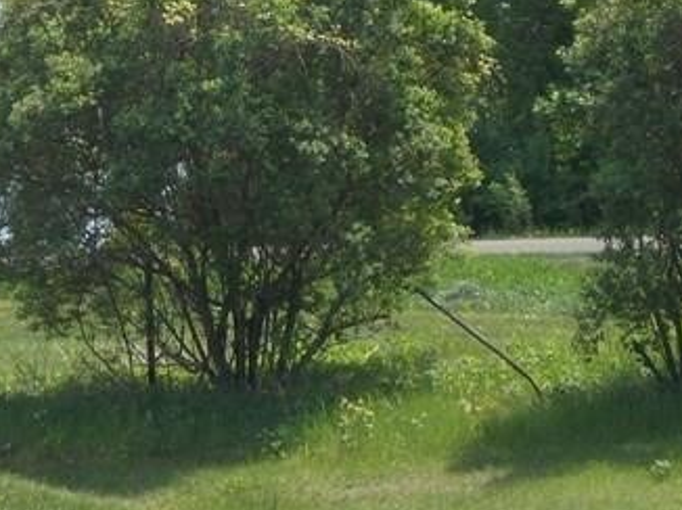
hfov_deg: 8.3
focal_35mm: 239
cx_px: 211
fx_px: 4705
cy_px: 59
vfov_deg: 6.2
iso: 80
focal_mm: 13.5
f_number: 5.8
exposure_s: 1/250
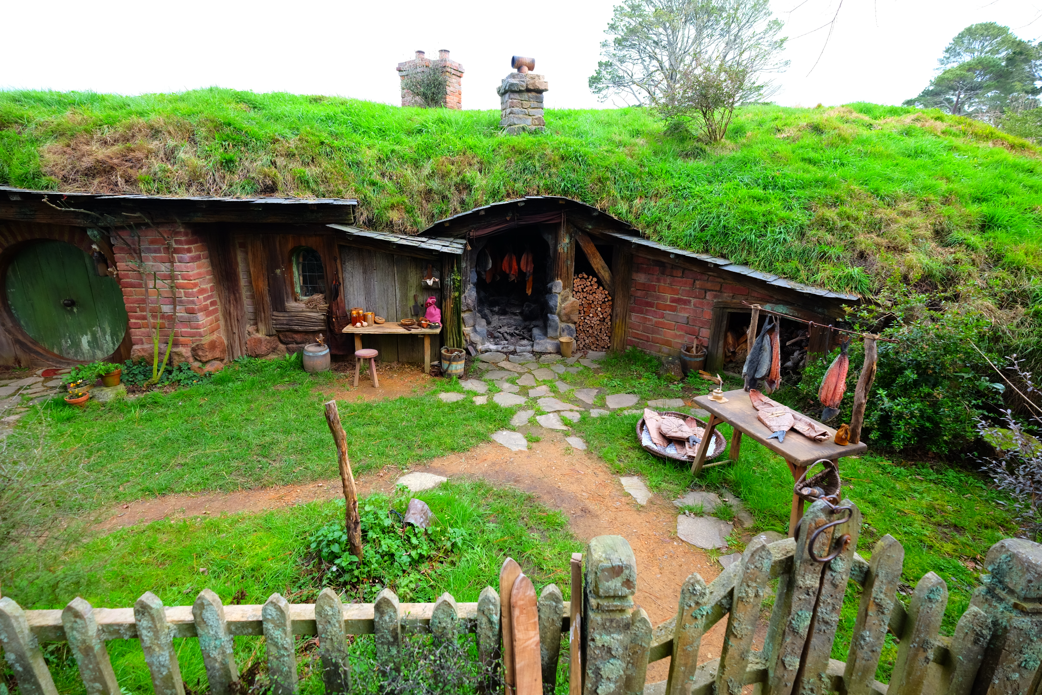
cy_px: 348
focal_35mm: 15
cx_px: 521
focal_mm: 10
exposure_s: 1/125
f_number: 4.5
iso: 200
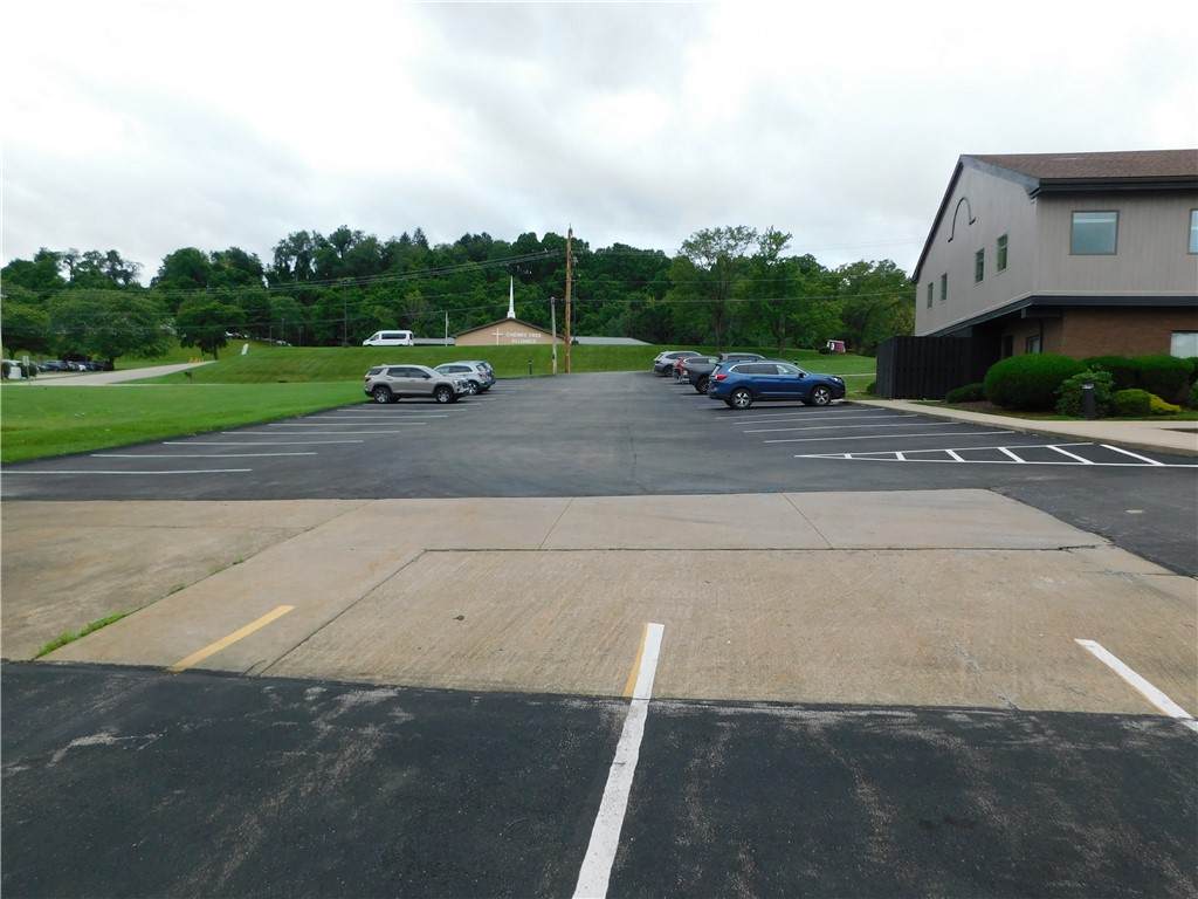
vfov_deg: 58.9
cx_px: 599
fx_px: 796
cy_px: 450
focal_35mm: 23
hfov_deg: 73.9
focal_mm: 4
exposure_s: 1/1000
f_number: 3
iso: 125
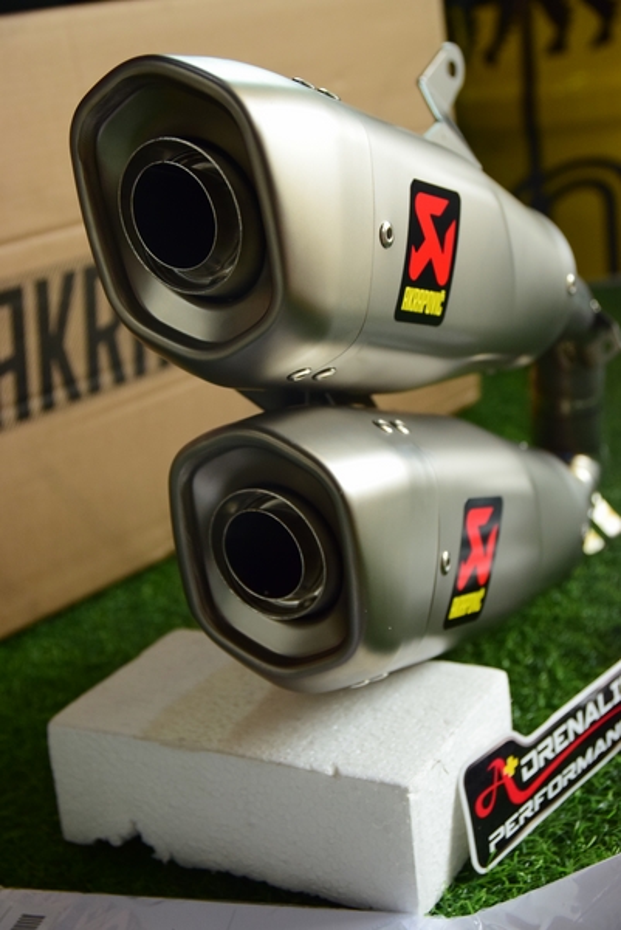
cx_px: 310
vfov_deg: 35.0
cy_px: 465
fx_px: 1472
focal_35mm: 57
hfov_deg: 23.8
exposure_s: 1/160
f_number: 4.5
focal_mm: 38
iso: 1250
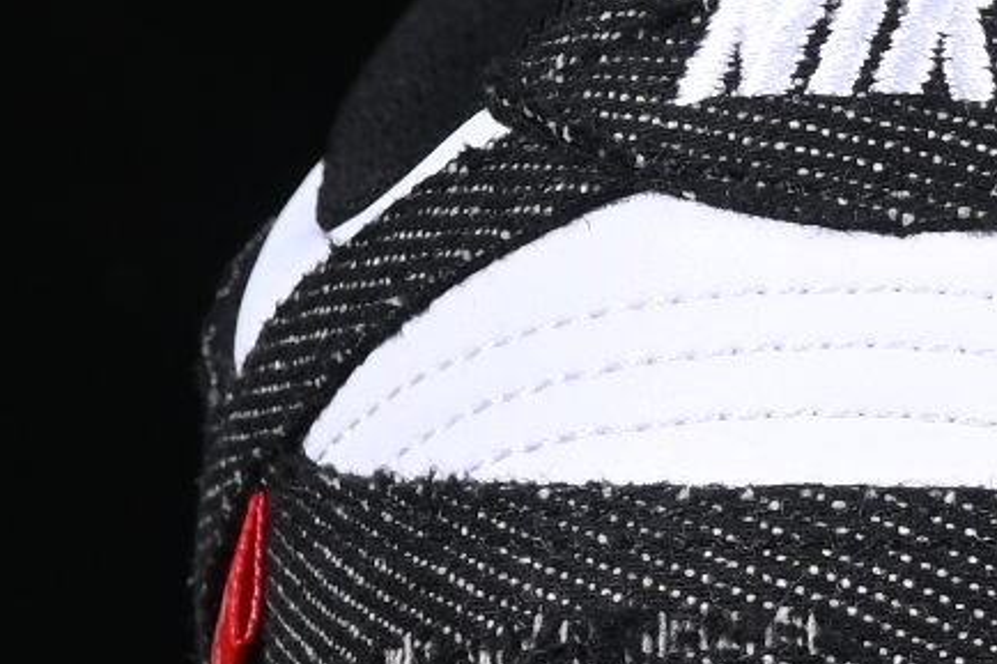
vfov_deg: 2.9
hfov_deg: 4.3
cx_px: 1741
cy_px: 55
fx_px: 13315
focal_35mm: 481
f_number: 7.1
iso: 160
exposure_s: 1/80
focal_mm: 50
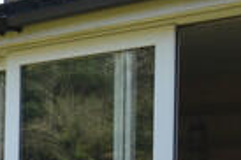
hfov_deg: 14.4
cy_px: 168
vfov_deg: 12.0
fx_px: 749
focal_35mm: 112
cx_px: -278
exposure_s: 1/250
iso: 180
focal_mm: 10
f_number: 8
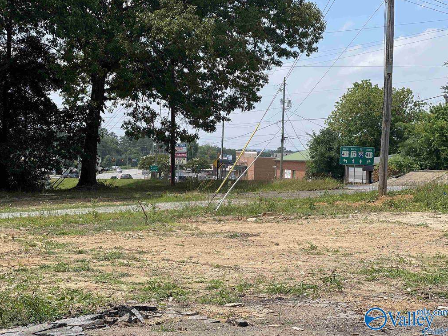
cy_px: 168
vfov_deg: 22.6
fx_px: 841
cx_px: 223
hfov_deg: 29.8
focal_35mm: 65
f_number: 2.2
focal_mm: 7.5
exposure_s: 1/1647
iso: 32
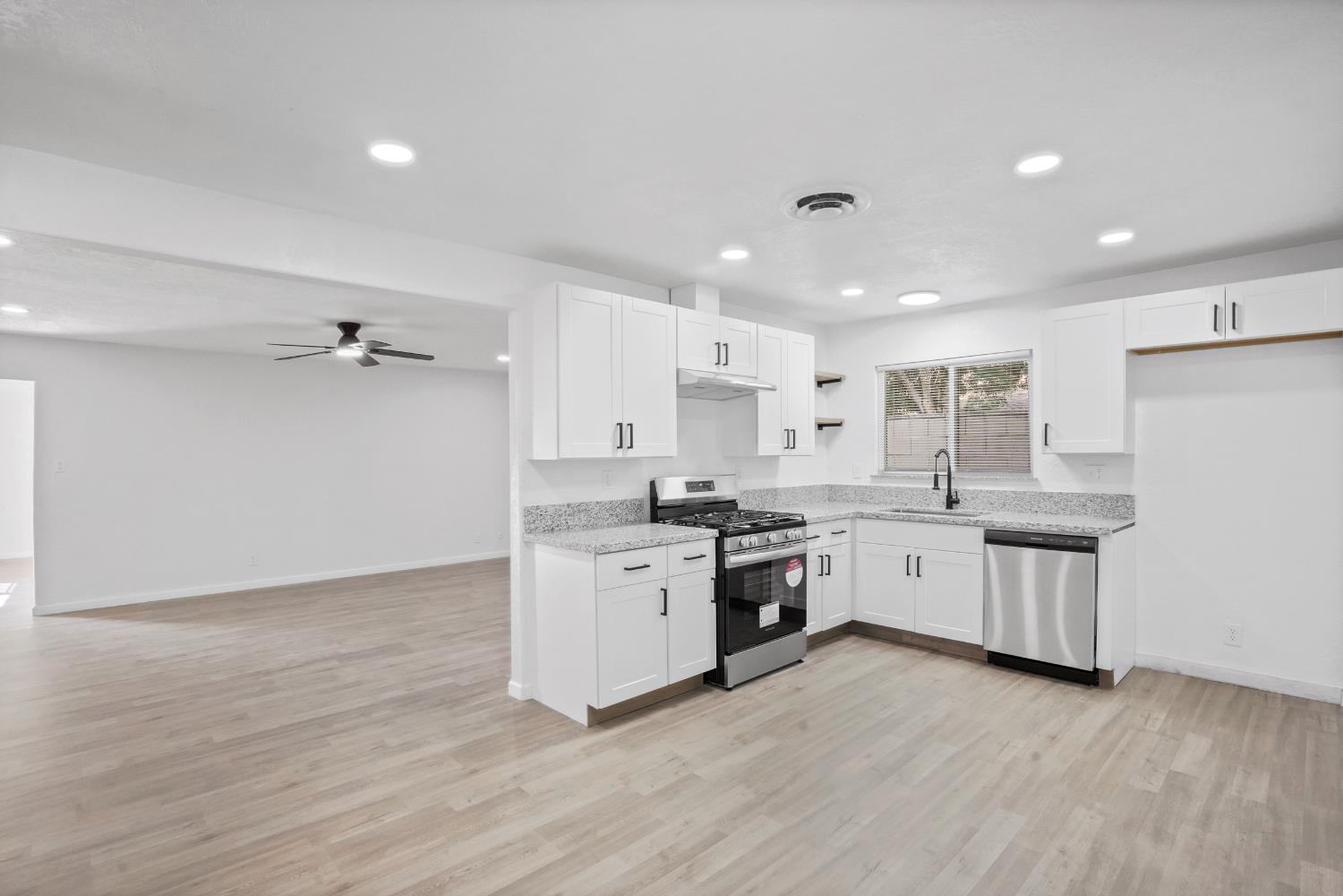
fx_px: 597
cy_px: 448
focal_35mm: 16
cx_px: 672
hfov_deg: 96.7
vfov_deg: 73.7
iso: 8000
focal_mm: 16
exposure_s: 1/30
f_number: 11
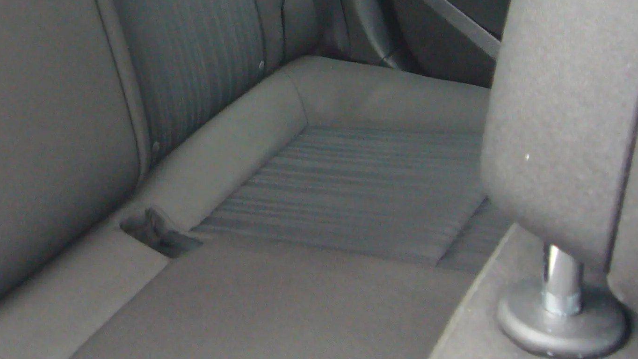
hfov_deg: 31.8
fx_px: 1066
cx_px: 65
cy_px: 5
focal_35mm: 63
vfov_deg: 18.6
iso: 200
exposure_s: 1/15
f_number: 2.8
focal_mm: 4.6
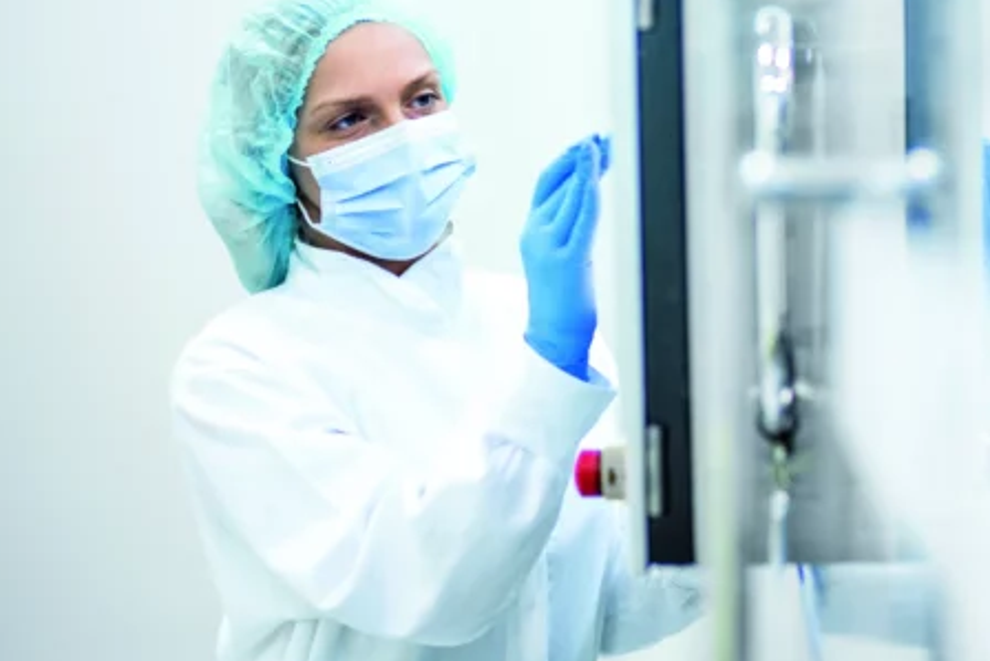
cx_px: 990
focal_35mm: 80
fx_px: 2201
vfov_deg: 17.1
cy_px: 397
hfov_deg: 24.2
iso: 640
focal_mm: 35
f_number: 1.4
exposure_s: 1/250
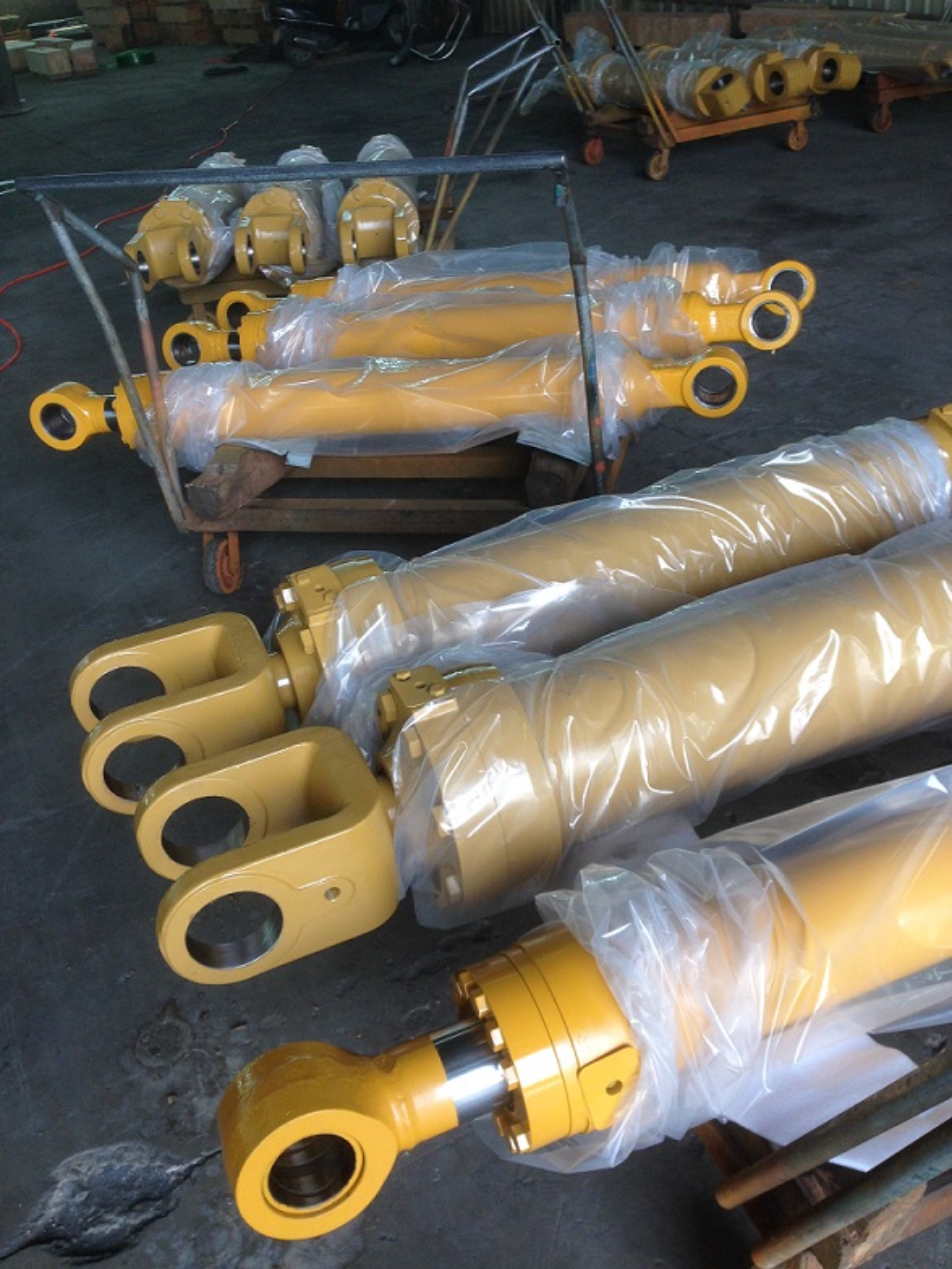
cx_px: 476
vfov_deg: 55.4
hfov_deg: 42.9
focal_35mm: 33
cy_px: 634
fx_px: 1210
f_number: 2.4
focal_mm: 4.12
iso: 80
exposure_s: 1/120
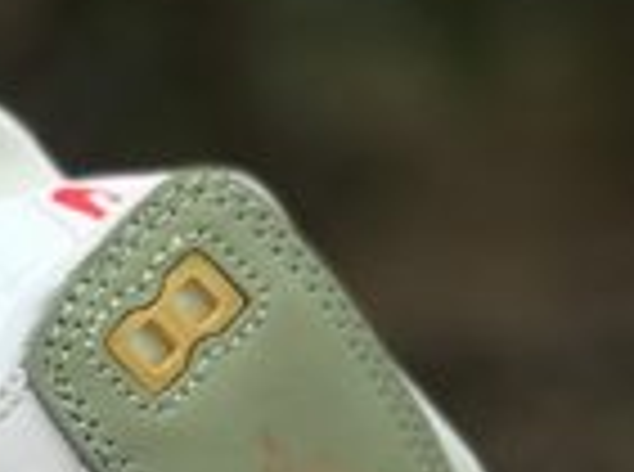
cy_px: 677
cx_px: -980
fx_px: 5481
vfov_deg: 4.9
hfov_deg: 6.3
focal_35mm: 300
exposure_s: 1/204
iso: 20
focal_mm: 6.6
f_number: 2.8
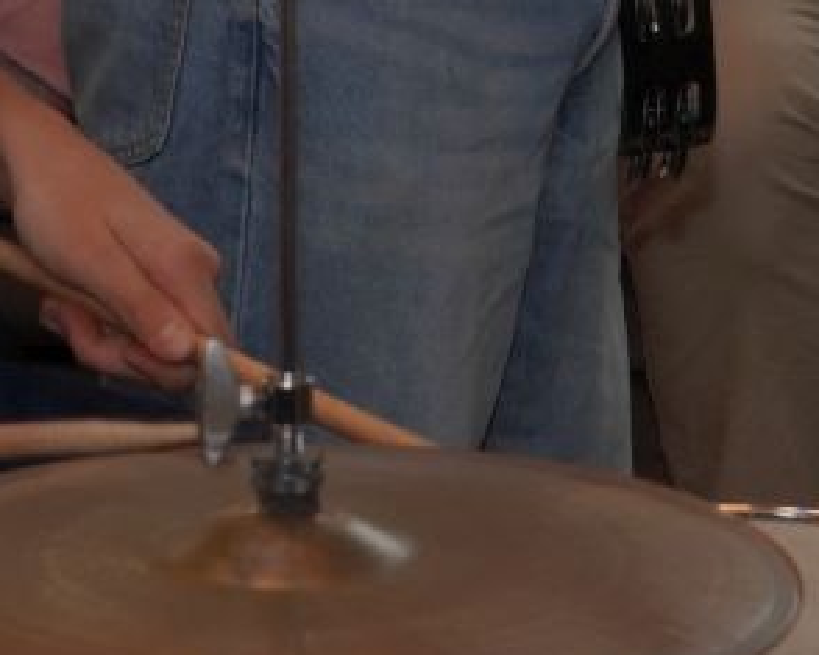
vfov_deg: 5.0
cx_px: -32
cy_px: -25
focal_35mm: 311
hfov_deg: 6.2
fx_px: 7526
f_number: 5.6
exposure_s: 1/160
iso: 400
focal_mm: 43.7
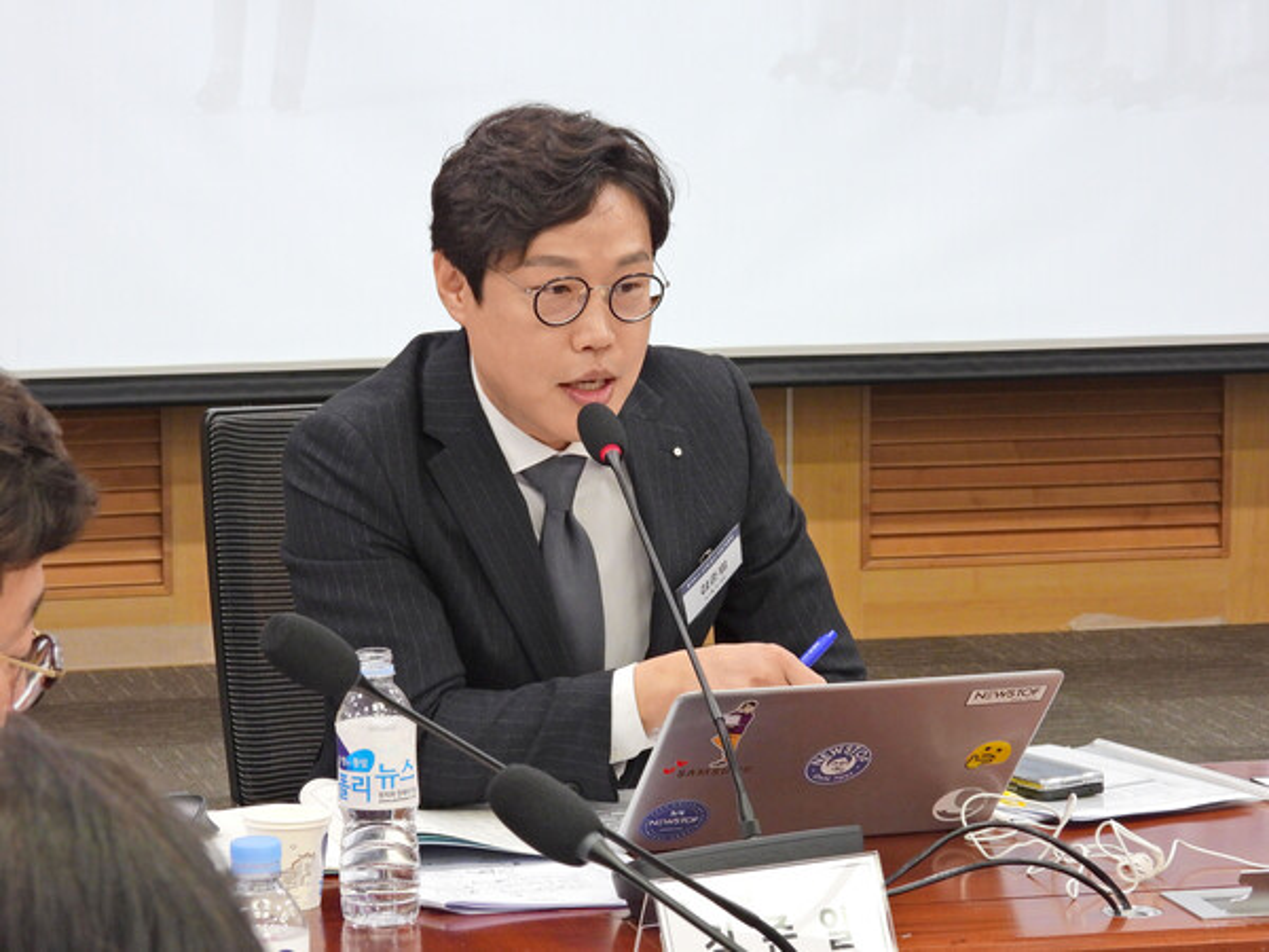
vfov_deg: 11.9
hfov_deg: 15.8
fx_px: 4582
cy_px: 476
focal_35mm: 125
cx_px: 634
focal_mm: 22.3
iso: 400
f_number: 5
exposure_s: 1/50
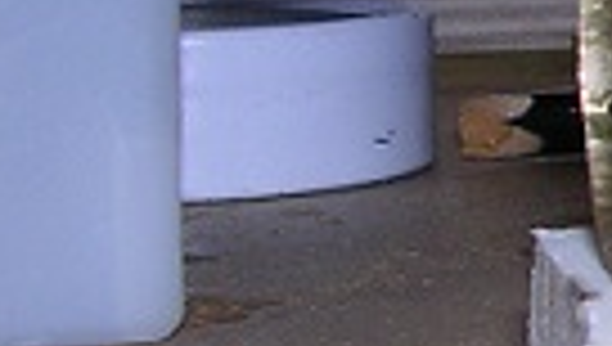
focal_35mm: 199
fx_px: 3234
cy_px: 45
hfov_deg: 9.7
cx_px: 1431
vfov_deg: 6.1
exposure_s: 1/60.1
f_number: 5.6
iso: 100
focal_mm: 5.8
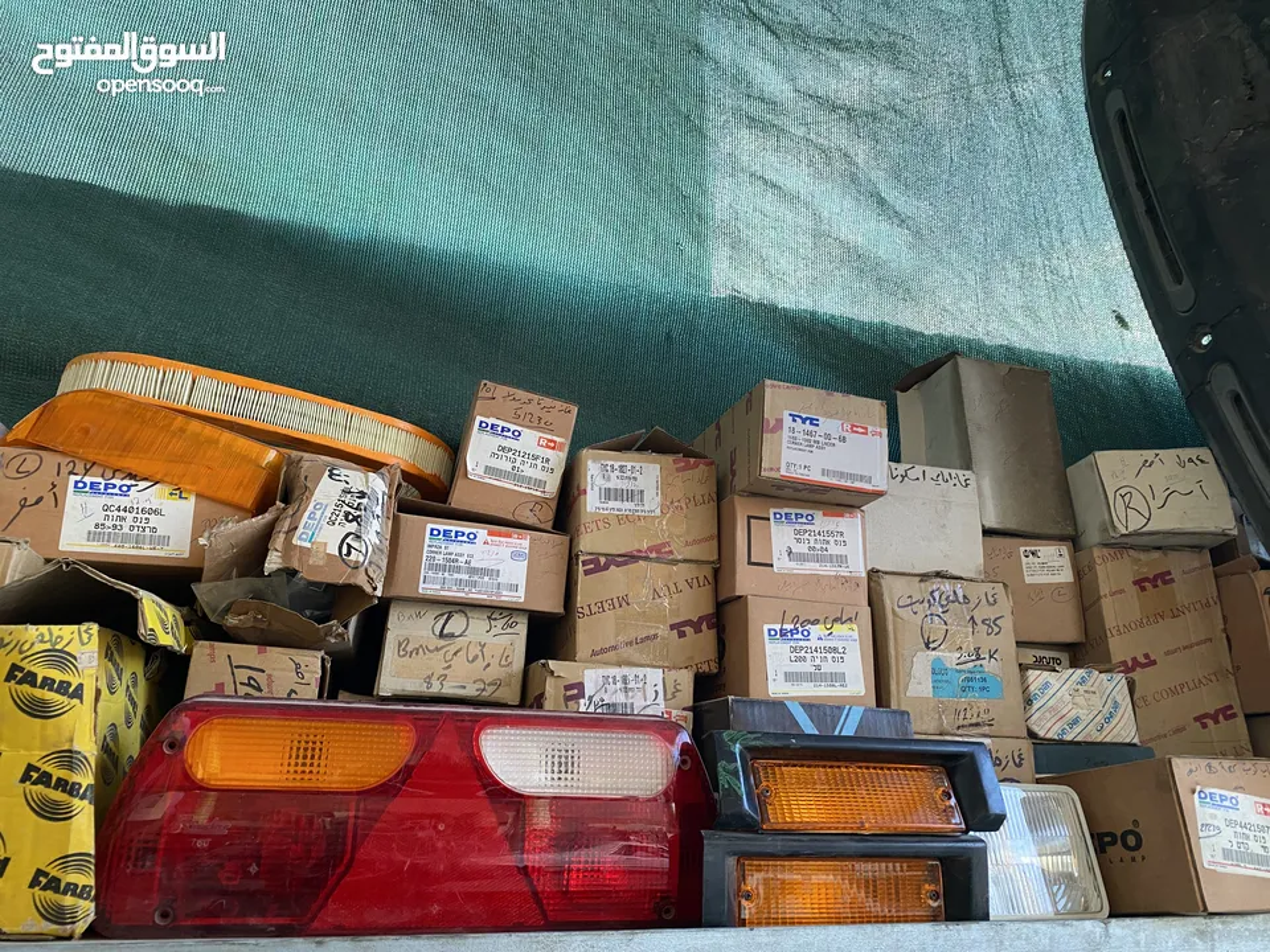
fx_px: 954
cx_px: 635
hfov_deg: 67.3
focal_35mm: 26
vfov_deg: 53.1
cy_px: 476
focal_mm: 4.25
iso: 125
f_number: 1.8
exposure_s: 1/76
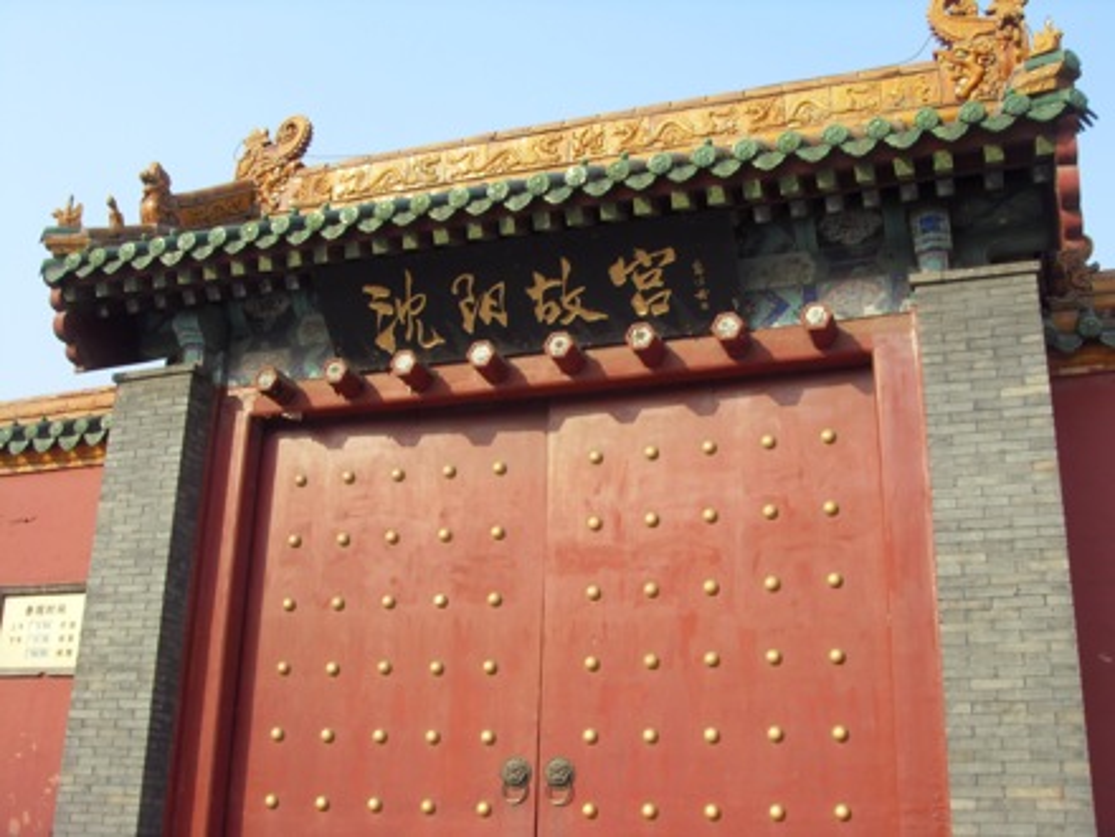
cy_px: 418
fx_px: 1256
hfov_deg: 47.9
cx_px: 558
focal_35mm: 39
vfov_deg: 36.8
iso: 80
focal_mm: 6.6
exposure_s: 1/125
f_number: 6.2
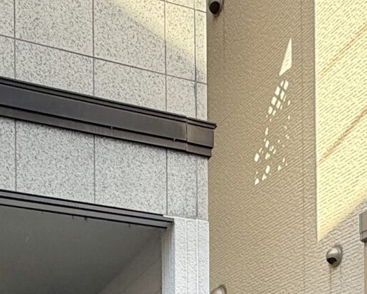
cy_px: 486
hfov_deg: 28.7
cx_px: 218
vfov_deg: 19.1
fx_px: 717
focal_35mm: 66
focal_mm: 2.22
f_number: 2.2
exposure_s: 1/222
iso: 50
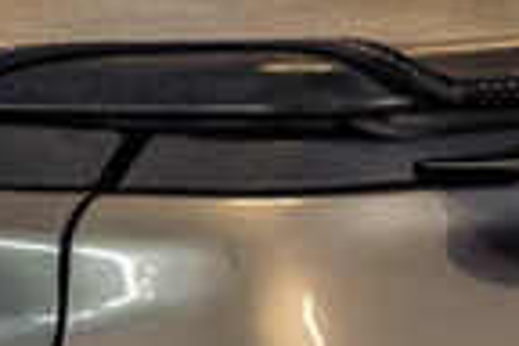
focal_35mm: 425
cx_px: 1397
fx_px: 6127
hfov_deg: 4.7
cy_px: -281
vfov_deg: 3.2
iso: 500
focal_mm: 60
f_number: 4.5
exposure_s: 1/125
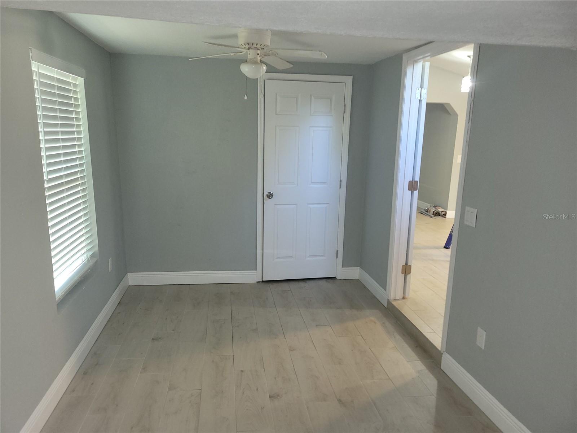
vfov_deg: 53.1
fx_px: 433
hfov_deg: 67.3
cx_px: 288
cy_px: 216
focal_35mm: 26
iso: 125
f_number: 1.8
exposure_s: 1/15
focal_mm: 5.4
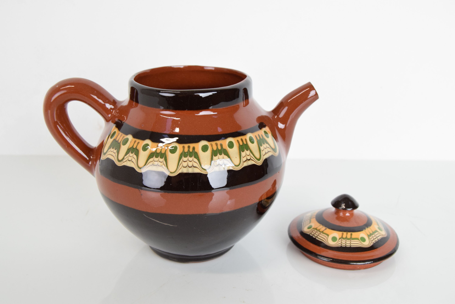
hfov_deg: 49.5
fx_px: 493
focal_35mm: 39
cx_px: 228
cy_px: 152
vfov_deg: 34.3
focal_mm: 26
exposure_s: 1/200
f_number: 7.1
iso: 1600
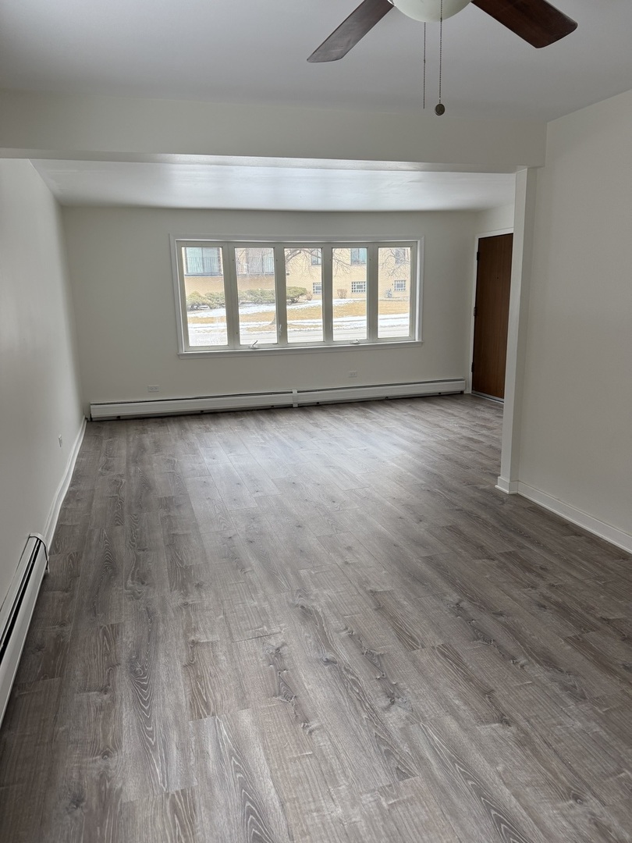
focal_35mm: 24
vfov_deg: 71.6
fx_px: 584
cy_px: 422
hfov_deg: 56.8
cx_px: 316
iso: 125
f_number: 1.78
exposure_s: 1/237
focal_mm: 6.76
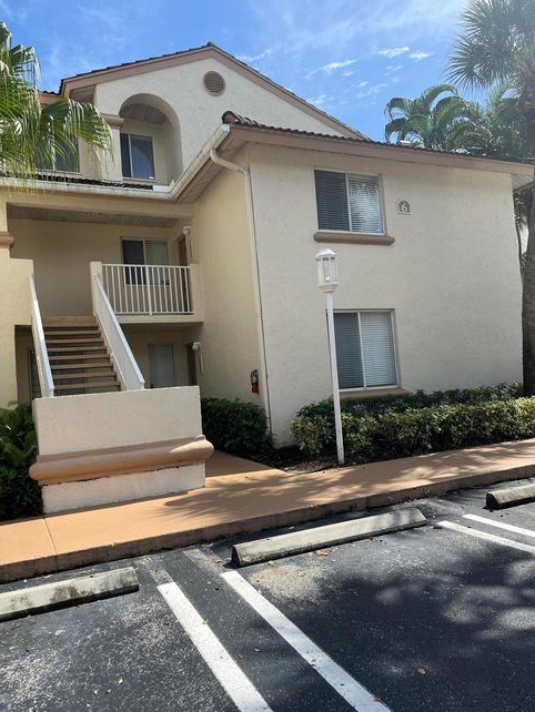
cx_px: 273
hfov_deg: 51.4
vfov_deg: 65.3
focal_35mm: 27
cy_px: 360
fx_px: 556
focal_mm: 5.1
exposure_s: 1/2632
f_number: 1.6
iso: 50
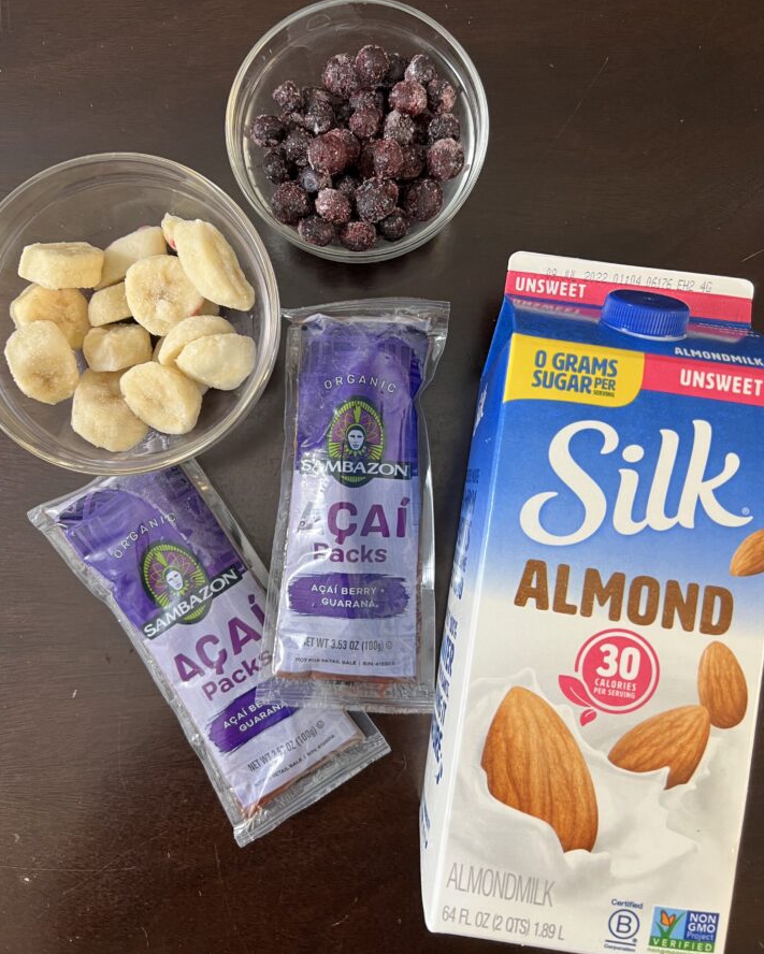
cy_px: 452
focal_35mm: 28
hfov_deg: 51.6
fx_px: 791
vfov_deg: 62.2
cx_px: 384
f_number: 1.5
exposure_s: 1/60
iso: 100
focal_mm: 5.7
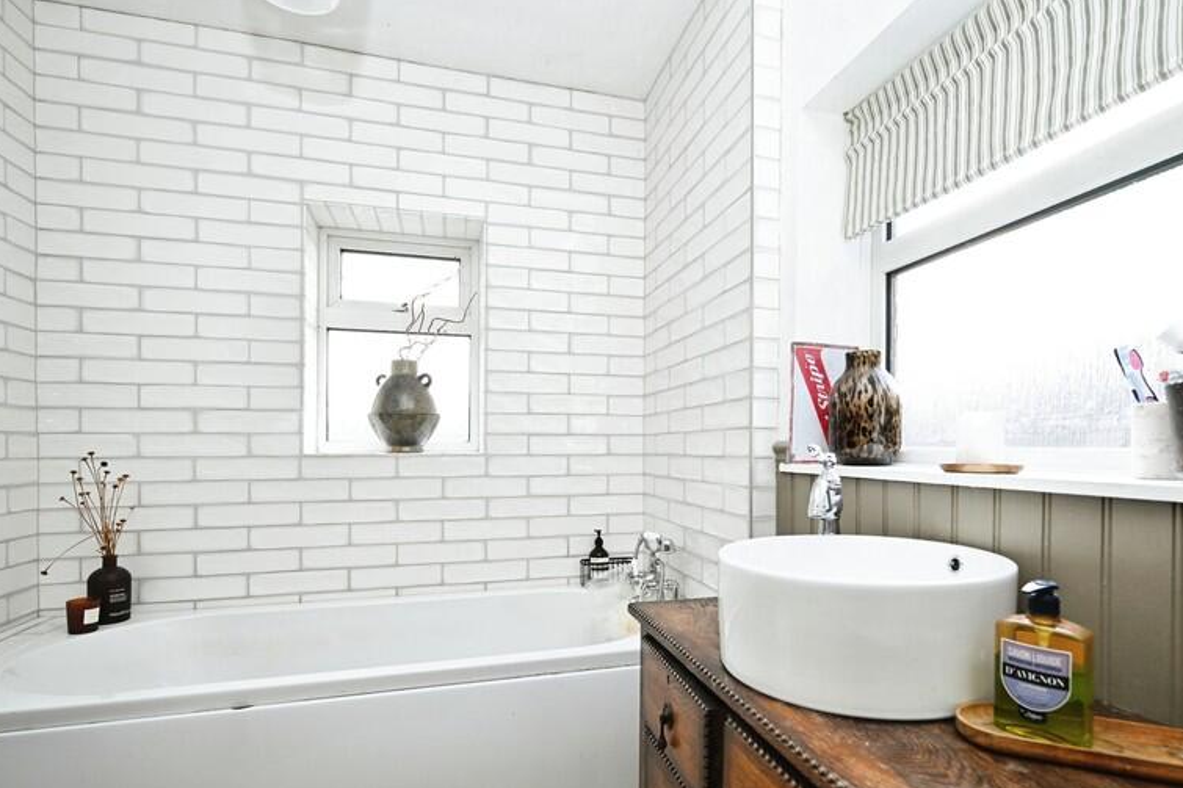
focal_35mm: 19
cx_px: 642
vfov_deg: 64.2
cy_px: 454
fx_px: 624
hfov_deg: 86.7
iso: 360
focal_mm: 14
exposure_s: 1/60
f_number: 4
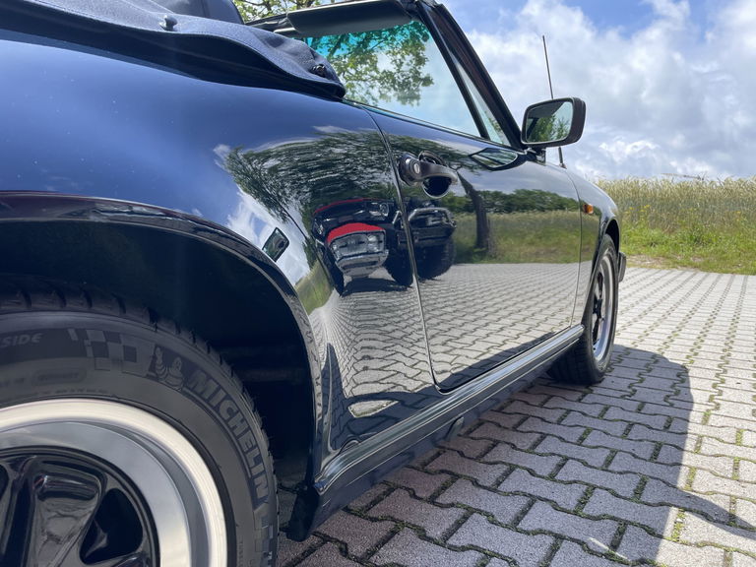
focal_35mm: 26
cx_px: 378
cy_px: 284
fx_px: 568
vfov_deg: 53.1
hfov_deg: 67.3
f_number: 1.6
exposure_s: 1/997
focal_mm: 4.2
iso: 32
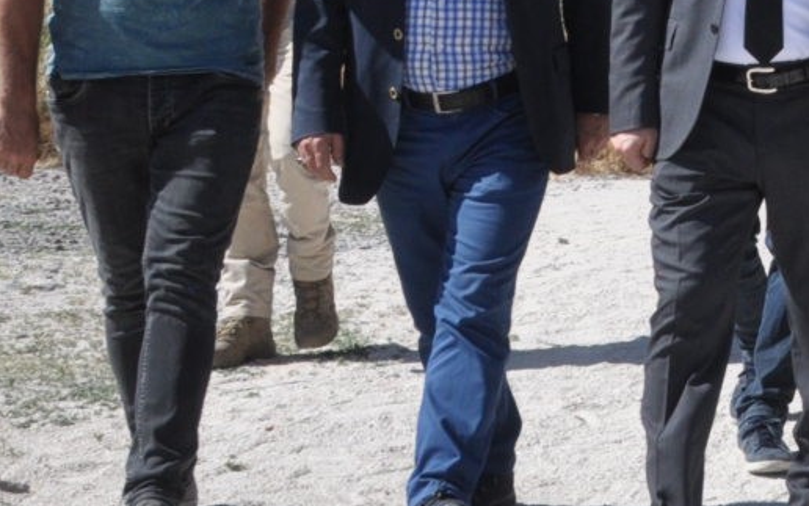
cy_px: -158
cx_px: 1493
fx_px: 2936
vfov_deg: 9.7
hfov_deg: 13.8
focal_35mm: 133
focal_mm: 21
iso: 400
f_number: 13
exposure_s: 1/640
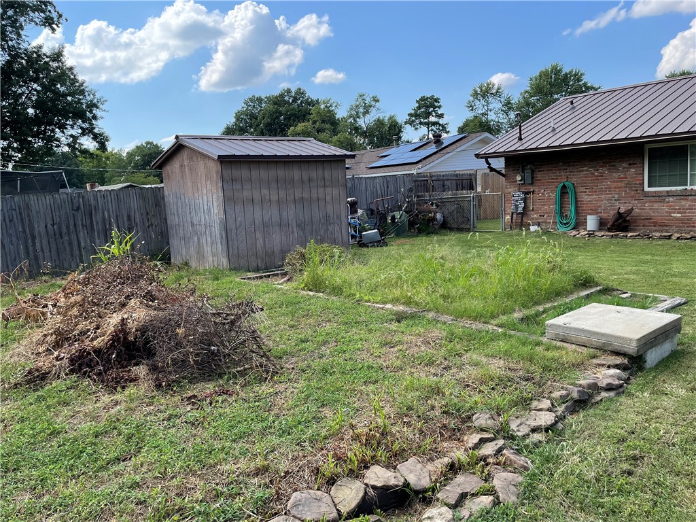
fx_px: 523
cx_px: 348
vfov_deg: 53.1
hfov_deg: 67.3
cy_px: 261
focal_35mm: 26
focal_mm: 4.2
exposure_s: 1/1575
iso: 32
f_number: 1.6
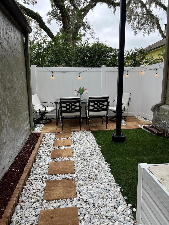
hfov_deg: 53.1
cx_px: 84
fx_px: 169
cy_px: 112
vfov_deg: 67.3
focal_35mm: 26
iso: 50
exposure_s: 1/411
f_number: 1.5
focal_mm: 5.7
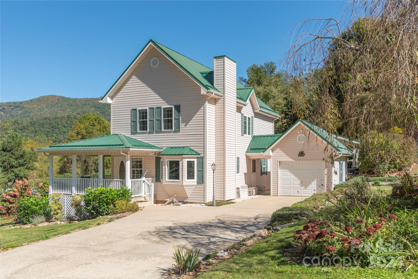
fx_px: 372
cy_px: 140
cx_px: 209
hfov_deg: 58.7
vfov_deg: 41.1
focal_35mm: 32
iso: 320
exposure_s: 1/2000
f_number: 7.1
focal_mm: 32
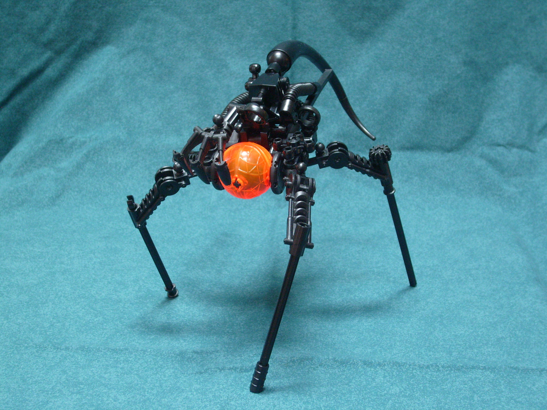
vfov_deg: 28.0
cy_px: 205
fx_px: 822
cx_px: 274
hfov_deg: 36.8
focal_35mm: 52
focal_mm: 8.7
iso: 200
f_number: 3.3
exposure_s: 1/6
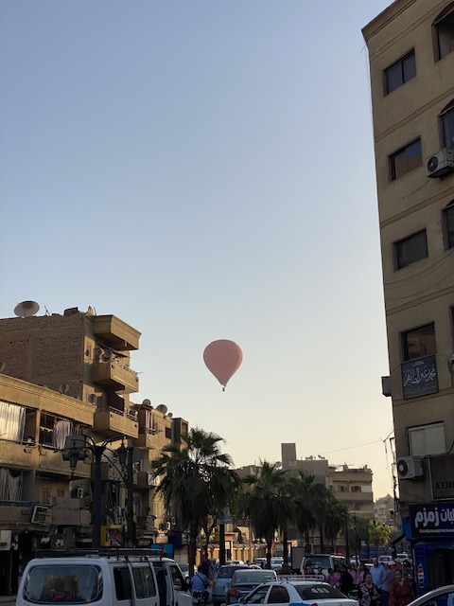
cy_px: 303
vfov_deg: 36.8
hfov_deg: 28.0
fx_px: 909
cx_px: 227
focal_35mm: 52
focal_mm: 6
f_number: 2
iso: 20
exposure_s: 1/1332
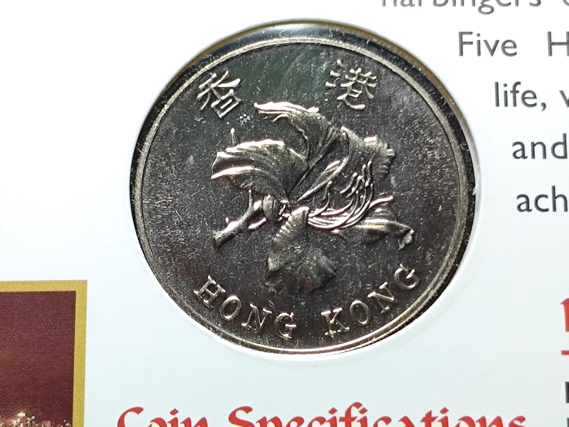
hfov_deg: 18.2
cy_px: 214
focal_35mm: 108
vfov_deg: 13.7
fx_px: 1775
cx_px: 284
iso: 320
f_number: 1.6
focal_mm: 5.84
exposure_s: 1/94
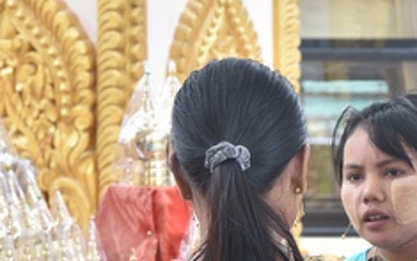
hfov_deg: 11.0
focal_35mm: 186
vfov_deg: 7.1
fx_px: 2114
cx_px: 539
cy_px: 95
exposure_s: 1/125
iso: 250
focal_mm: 66
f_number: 5.6
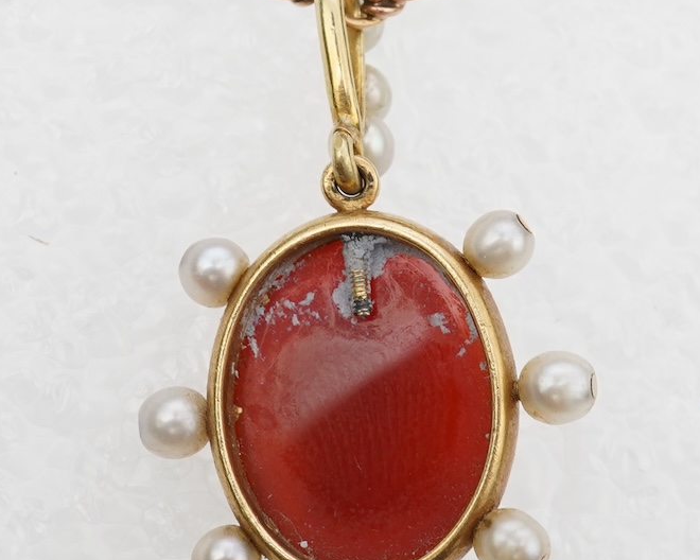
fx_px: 2610
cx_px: 367
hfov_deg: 15.3
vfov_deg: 12.2
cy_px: 241
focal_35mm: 126
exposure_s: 1/125
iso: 800
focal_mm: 30
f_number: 20
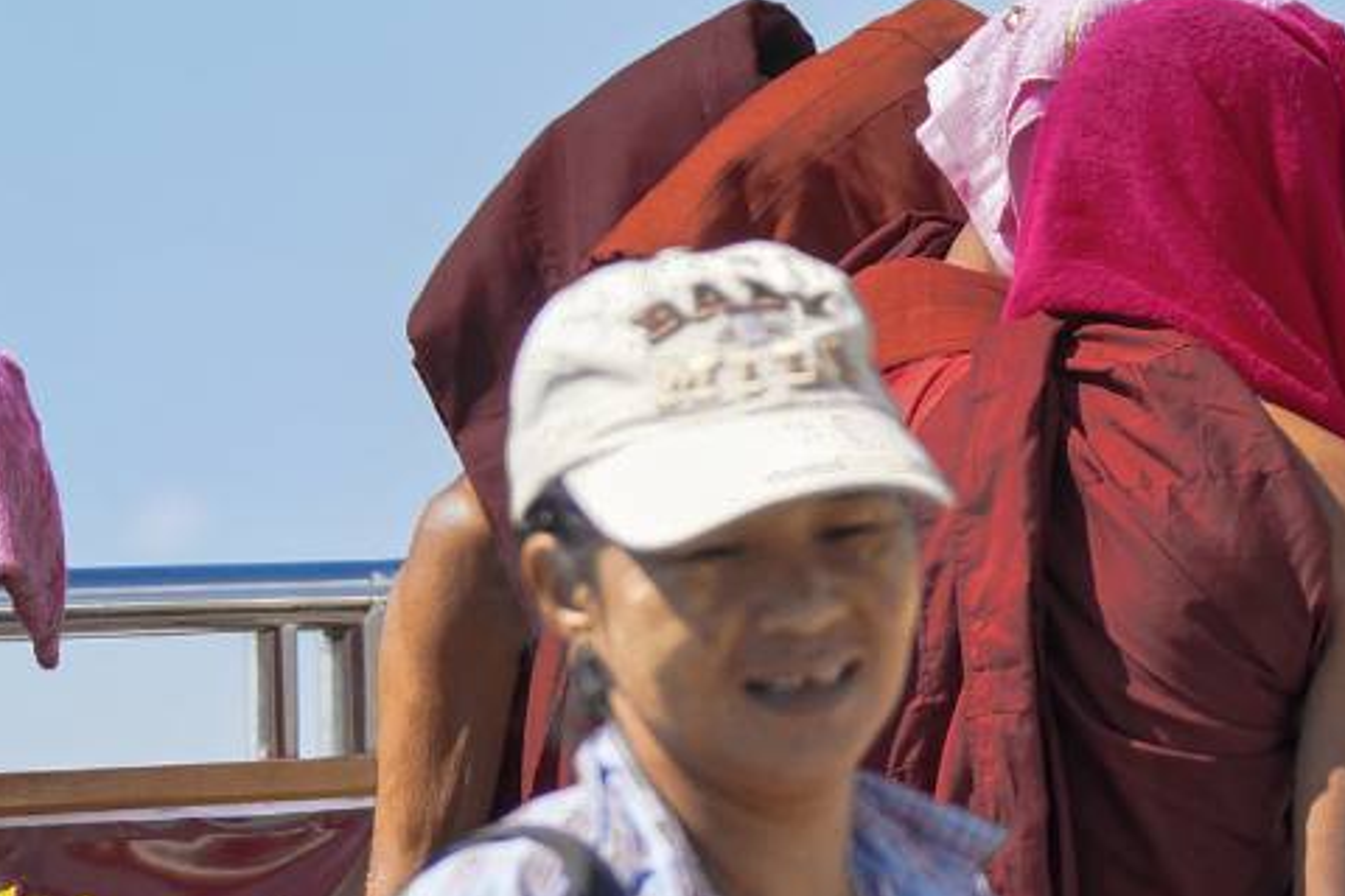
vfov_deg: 2.5
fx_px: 20173
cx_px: 2001
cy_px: 829
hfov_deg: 3.8
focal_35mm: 540
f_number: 7.1
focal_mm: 135
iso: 100
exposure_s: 1/200
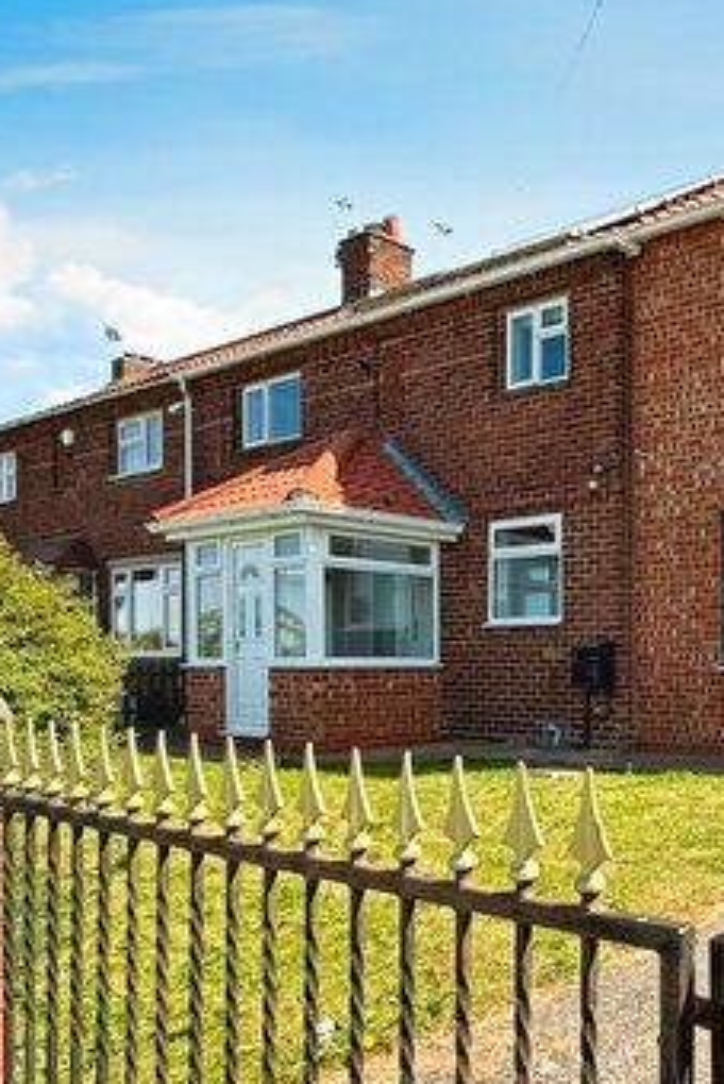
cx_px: 829
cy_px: 697
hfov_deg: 35.9
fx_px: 904
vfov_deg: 60.8
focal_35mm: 30
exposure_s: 1/1068
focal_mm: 2.22
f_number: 2.2
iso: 50
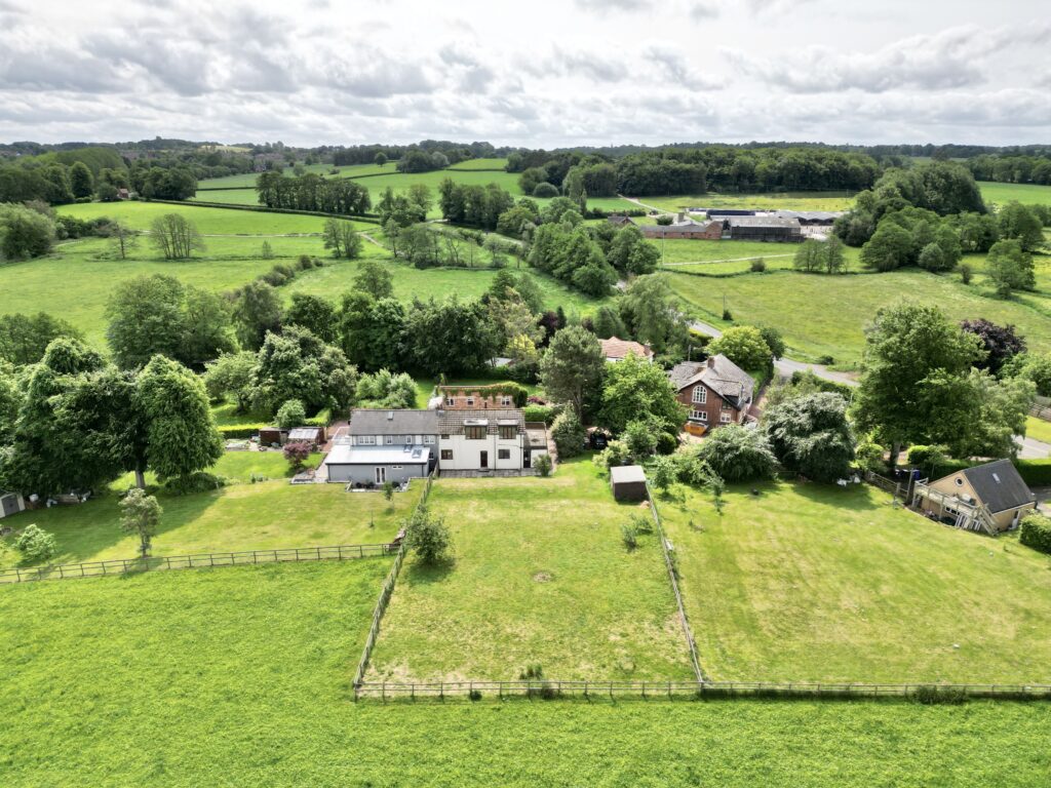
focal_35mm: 24
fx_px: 729
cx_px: 526
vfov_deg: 56.8
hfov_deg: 71.6
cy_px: 394
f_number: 1.7
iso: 100
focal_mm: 6.72
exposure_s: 1/3200
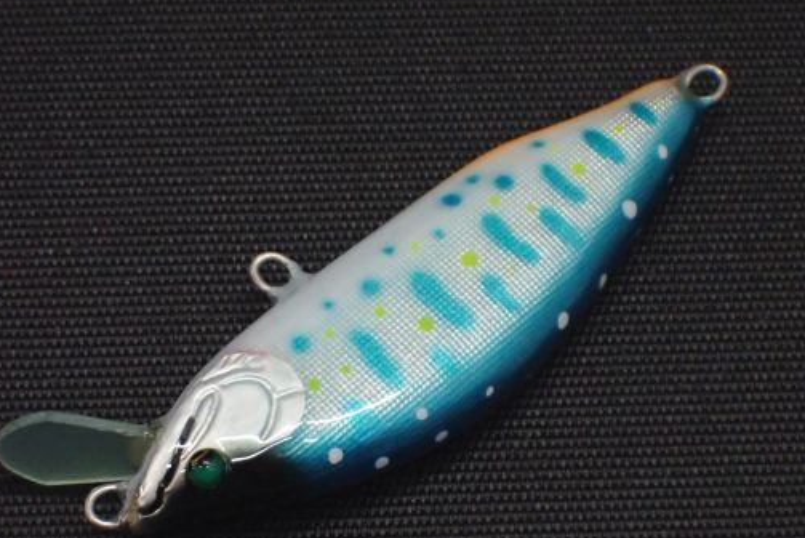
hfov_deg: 16.5
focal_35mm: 124
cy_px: 295
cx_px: 366
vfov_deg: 11.1
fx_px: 2774
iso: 800
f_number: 4.9
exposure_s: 1/100
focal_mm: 18
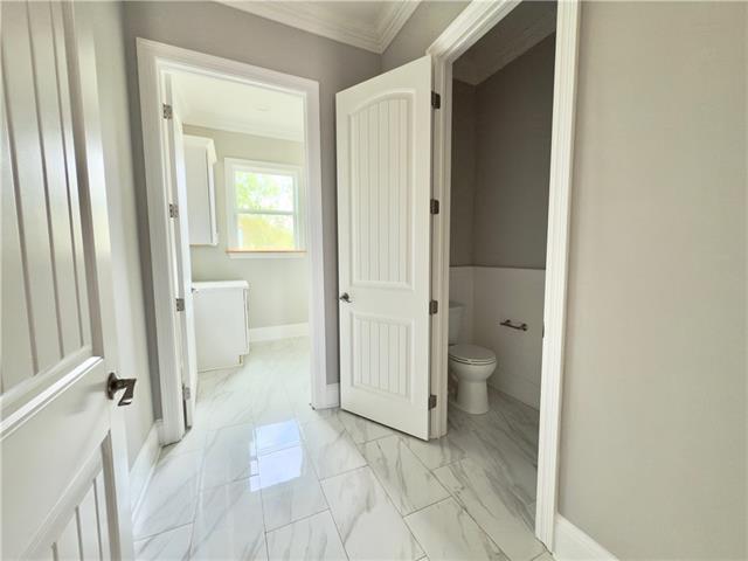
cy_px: 280
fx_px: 303
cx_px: 374
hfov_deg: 102.1
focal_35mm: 14
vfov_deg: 85.7
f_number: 2.2
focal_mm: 2.22
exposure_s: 1/40
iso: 80
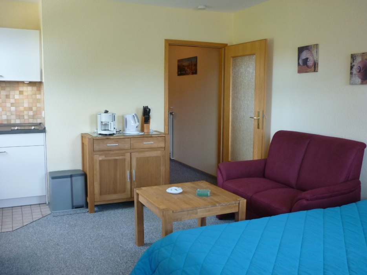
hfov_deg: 55.4
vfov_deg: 42.9
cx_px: 184
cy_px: 138
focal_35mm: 33
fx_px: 350
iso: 200
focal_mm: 5.5
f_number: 2.8
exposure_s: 1/30
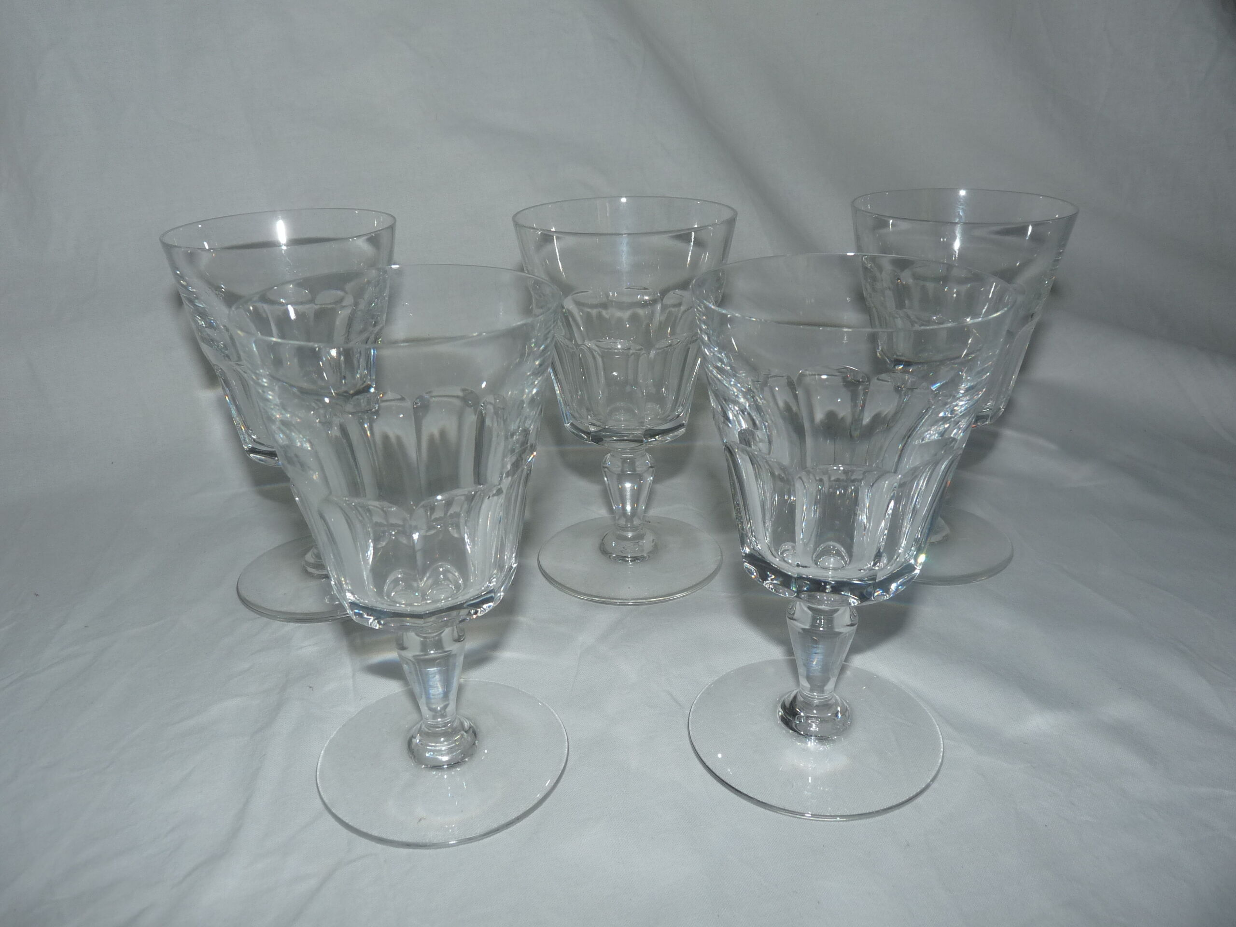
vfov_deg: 51.4
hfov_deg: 65.3
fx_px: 964
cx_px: 618
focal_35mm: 27
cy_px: 464
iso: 100
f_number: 4
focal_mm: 4.8
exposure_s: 1/30
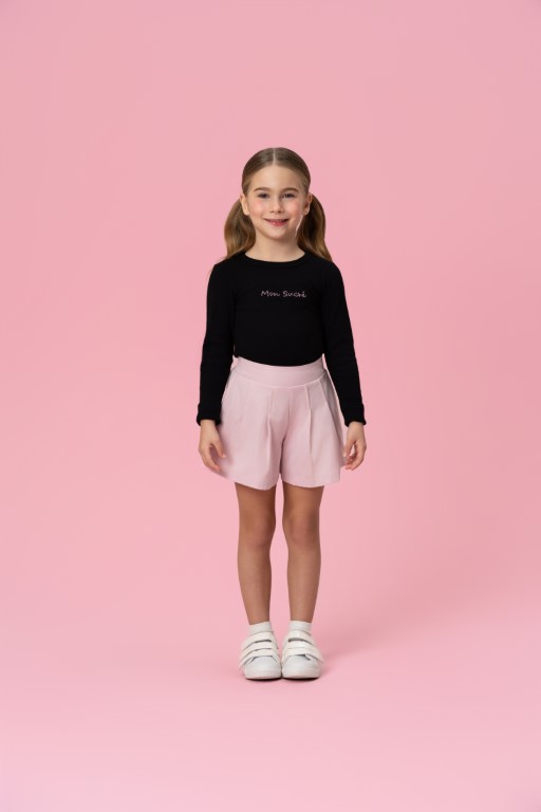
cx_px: 270
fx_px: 1600
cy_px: 406
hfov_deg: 19.2
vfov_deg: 28.5
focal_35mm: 71
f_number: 6.3
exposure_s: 1/125
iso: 100
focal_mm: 71
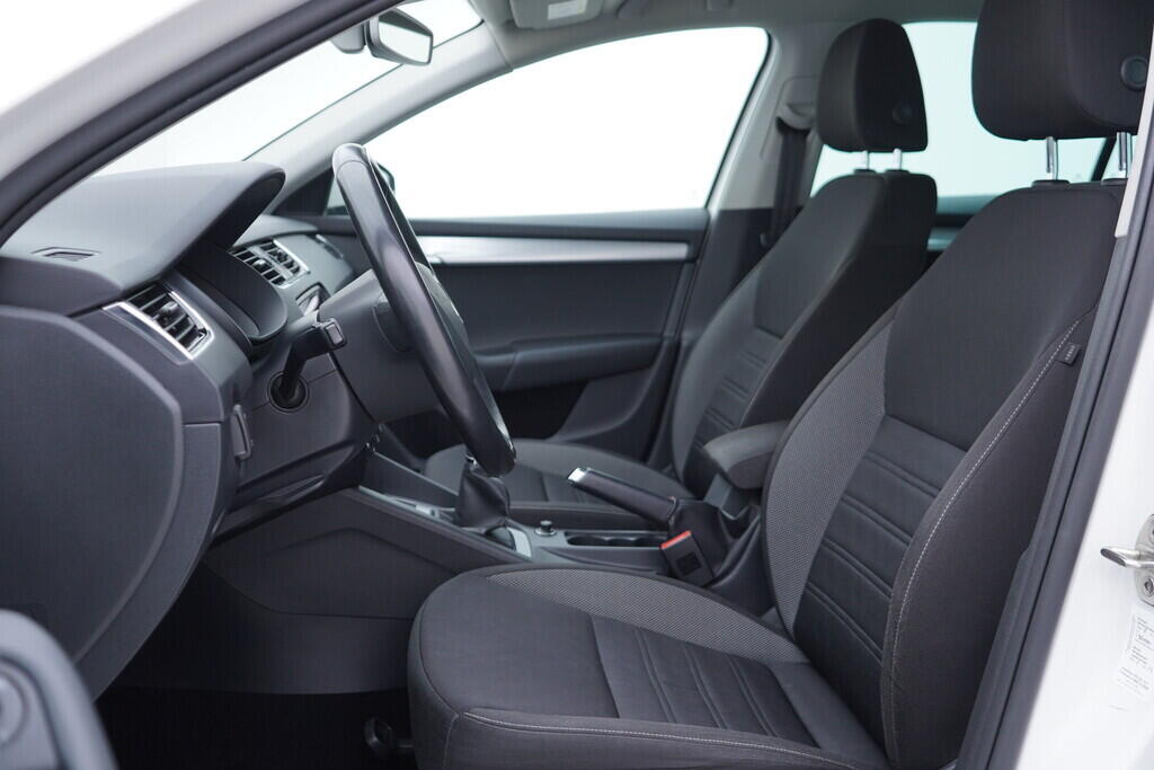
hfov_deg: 53.1
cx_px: 577
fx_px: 1154
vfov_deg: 36.9
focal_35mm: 36
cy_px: 385
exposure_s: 1/40
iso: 125
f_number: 2.8
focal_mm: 24
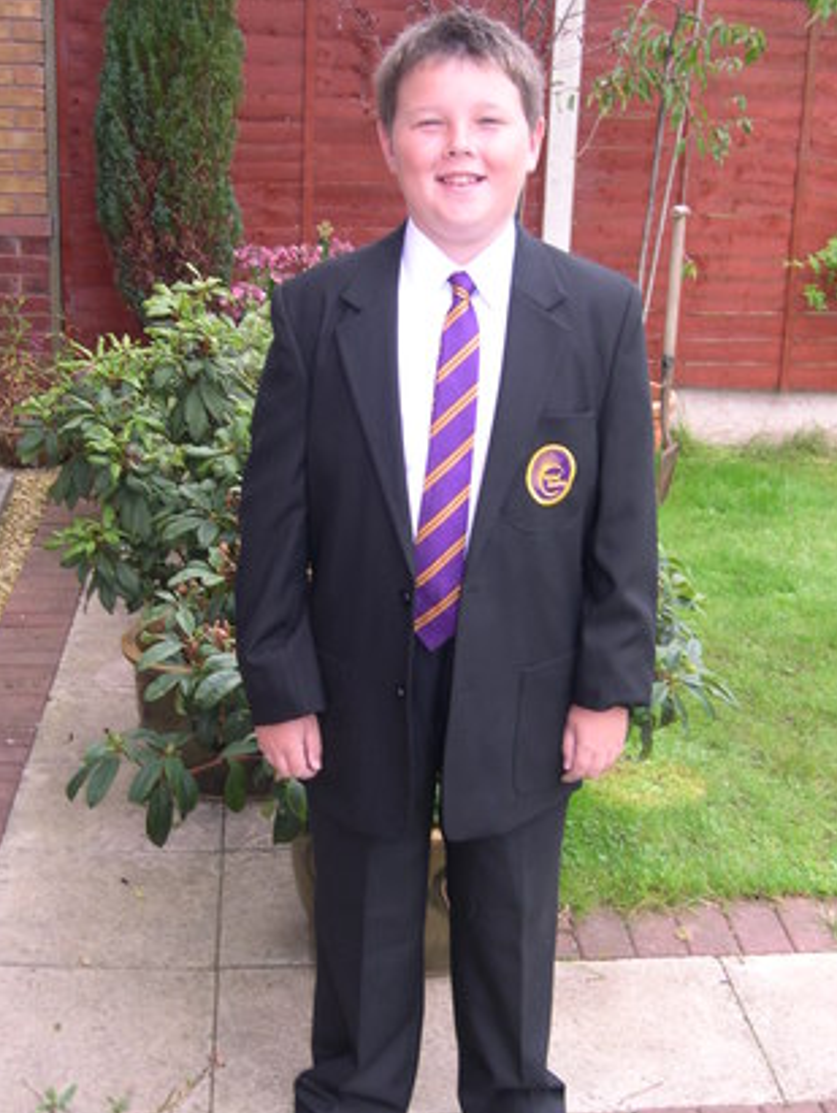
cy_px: 636
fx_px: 1577
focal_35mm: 49
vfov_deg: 38.8
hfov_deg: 29.7
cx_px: 479
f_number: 2.9
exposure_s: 1/30
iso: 100
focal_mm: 9
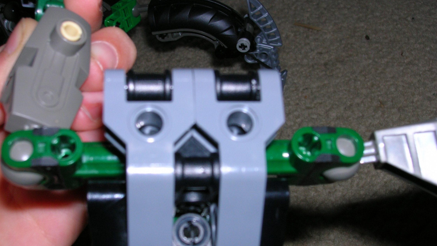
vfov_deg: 23.5
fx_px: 591
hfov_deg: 40.6
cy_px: 146
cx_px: 216
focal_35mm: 51
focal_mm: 7.7
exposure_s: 1/60.1
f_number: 5.4
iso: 50
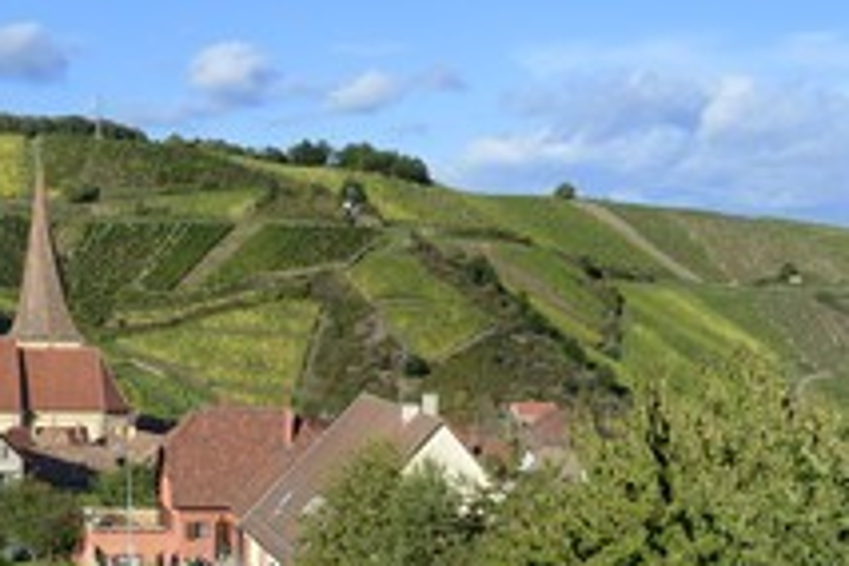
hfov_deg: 27.0
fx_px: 1769
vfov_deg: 17.9
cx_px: 442
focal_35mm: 75
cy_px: 490
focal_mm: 38
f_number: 11
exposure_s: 1/200
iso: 200
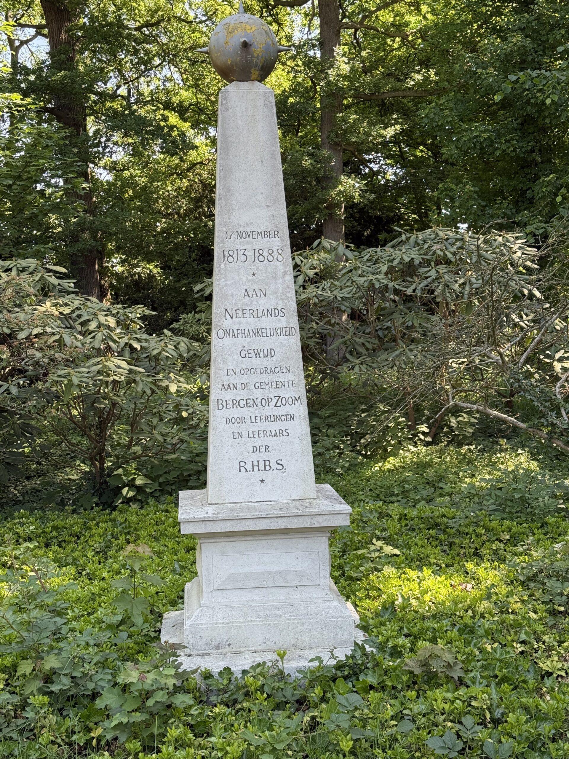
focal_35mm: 48
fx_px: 1052
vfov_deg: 39.7
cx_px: 284
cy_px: 380
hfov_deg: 30.3
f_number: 1.78
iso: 64
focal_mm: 6.76
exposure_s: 1/276
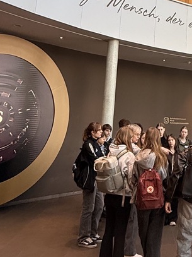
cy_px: 41
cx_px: 183
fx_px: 326
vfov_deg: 40.6
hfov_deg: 30.9
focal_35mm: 44
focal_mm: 2.22
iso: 125
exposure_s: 1/125
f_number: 2.2
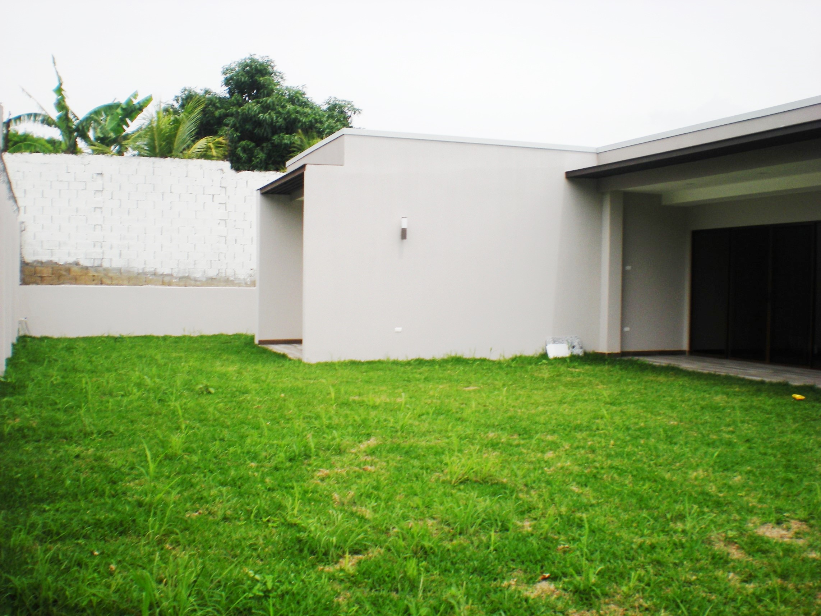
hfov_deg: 49.0
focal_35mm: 38
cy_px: 308
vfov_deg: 37.7
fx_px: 901
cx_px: 410
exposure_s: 1/493
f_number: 4.6
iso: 64
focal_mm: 6.3
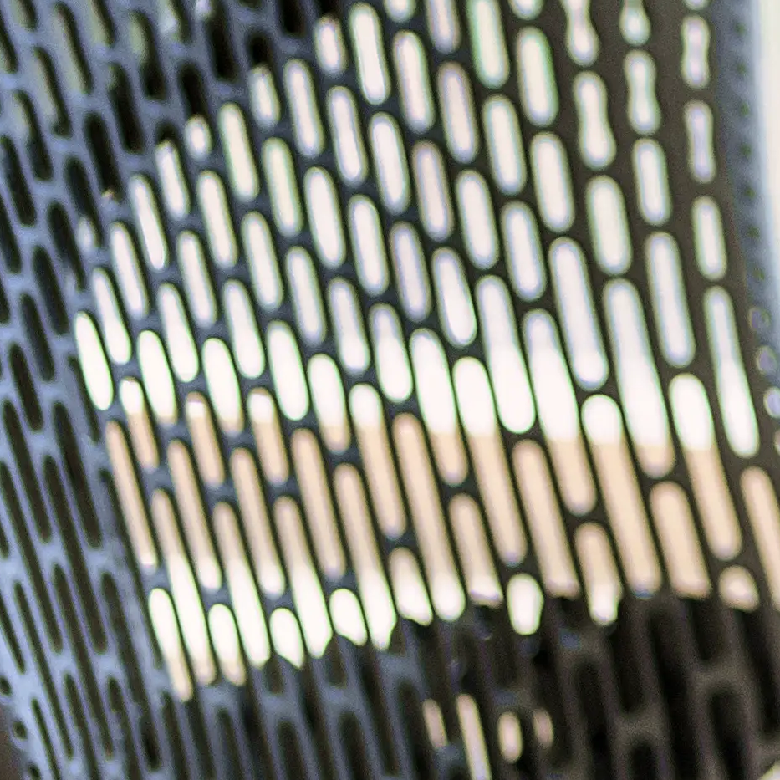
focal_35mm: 570
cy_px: -234
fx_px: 14531
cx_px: 2703
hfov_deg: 3.0
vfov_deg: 3.1
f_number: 2.5
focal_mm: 85
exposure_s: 1/160
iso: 100
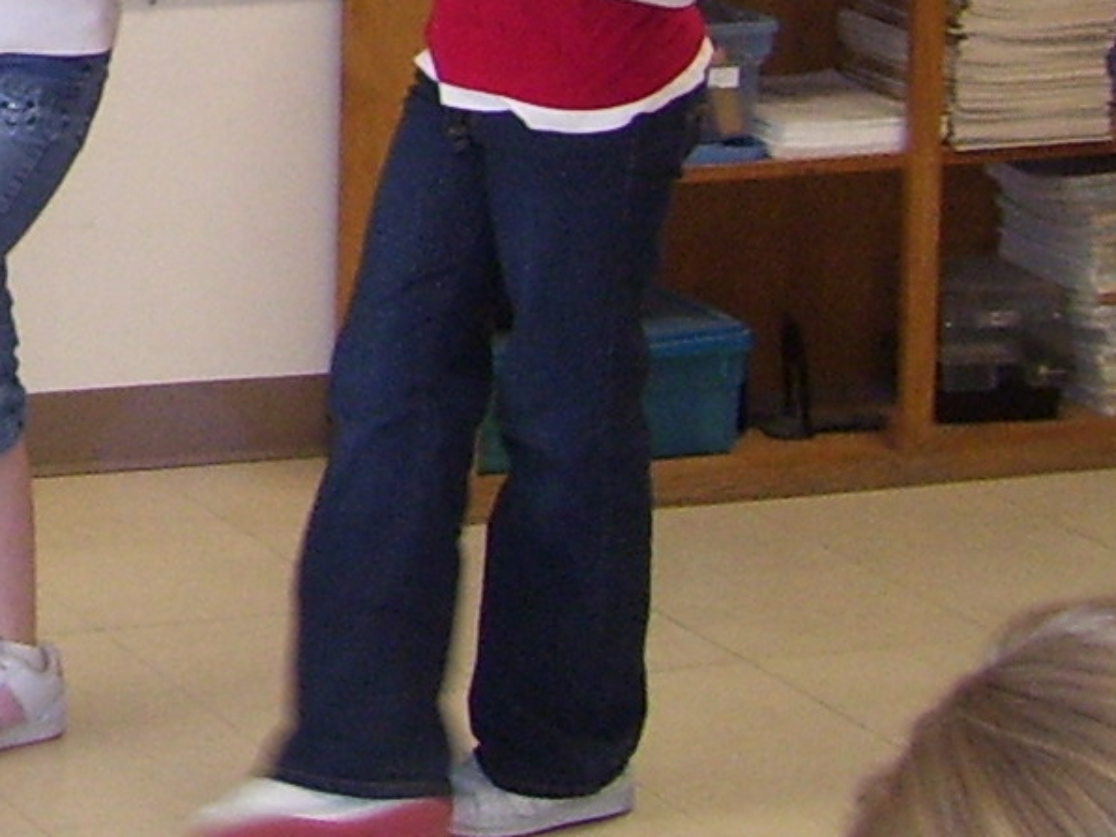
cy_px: -515
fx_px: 5158
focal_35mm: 160
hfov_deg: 11.4
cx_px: -951
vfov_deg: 9.0
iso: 125
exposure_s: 1/60
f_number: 2.7
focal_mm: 6
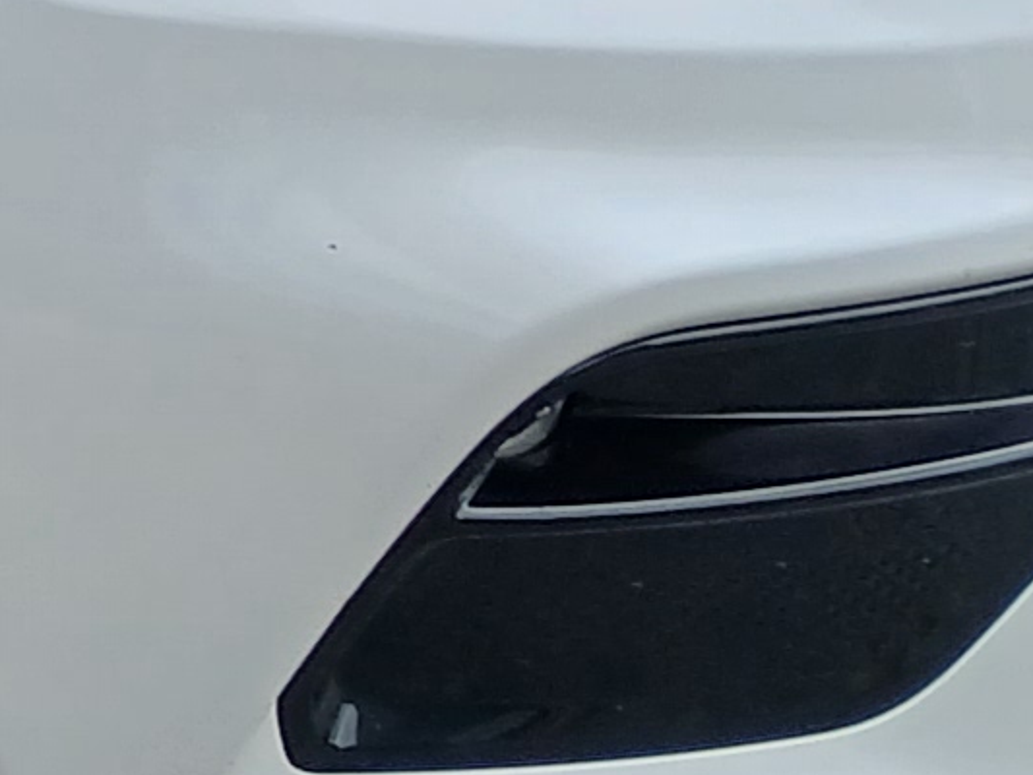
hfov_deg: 8.2
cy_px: -465
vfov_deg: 7.3
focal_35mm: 199
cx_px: -2190
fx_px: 5940
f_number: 1.8
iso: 20
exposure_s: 1/311
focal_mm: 3.98
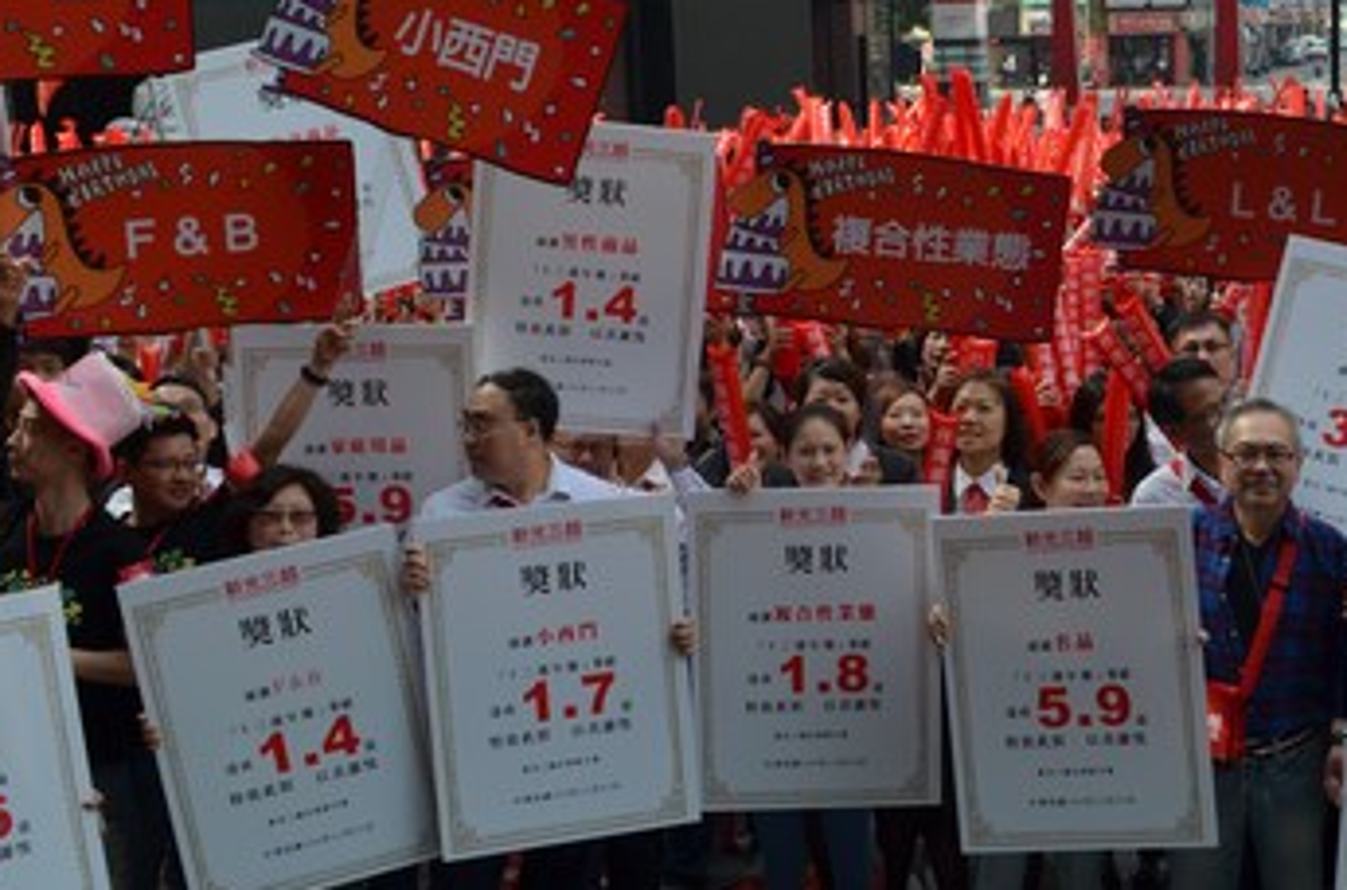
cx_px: 1003
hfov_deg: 40.9
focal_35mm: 47
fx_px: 1754
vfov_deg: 28.1
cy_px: 244
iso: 200
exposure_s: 1/200
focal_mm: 18
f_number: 7.1
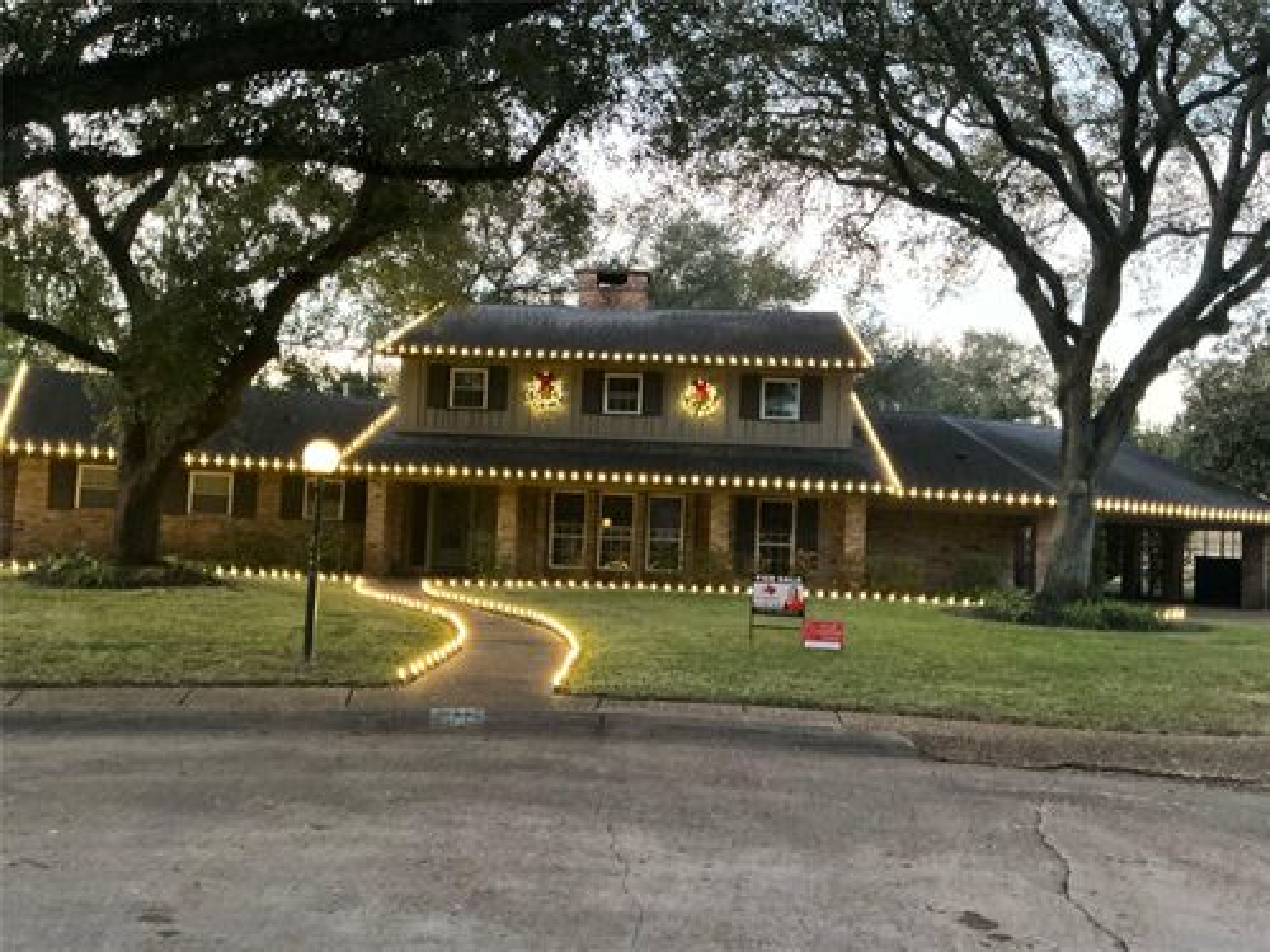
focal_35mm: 28
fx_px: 1027
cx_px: 635
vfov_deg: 49.7
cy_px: 476
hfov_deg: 63.4
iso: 500
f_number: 1.8
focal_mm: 3
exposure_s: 1/30
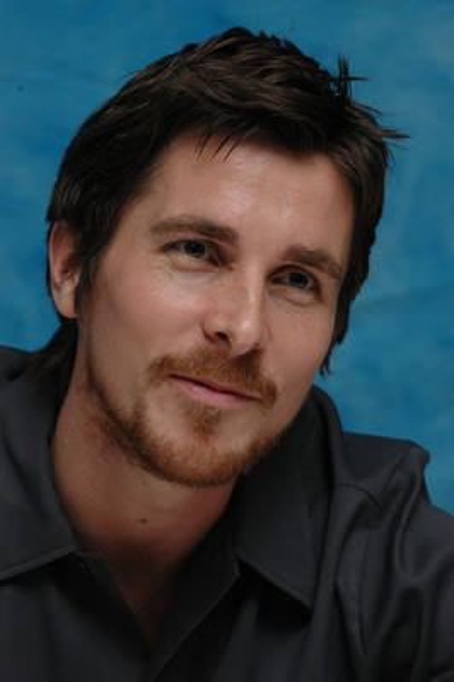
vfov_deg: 11.4
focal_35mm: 180
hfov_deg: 7.6
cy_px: 341
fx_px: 3411
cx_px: 227
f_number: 9
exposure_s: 1/320
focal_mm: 120
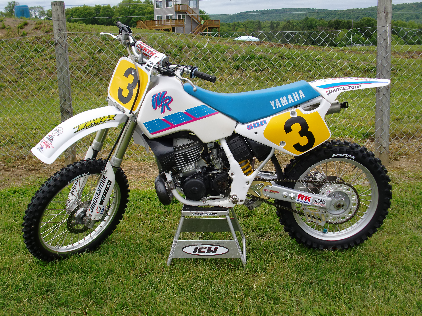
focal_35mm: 43
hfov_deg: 43.9
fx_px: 524
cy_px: 158
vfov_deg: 33.6
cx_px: 211
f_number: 3.1
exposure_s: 1/400
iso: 64
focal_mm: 7.6
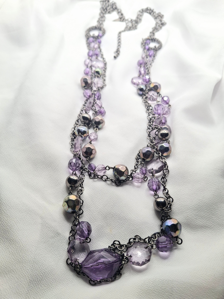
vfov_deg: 69.4
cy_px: 150
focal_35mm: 25
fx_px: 216
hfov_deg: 54.9
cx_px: 112
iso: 32
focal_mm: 4.69
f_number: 1.8
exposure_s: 1/100
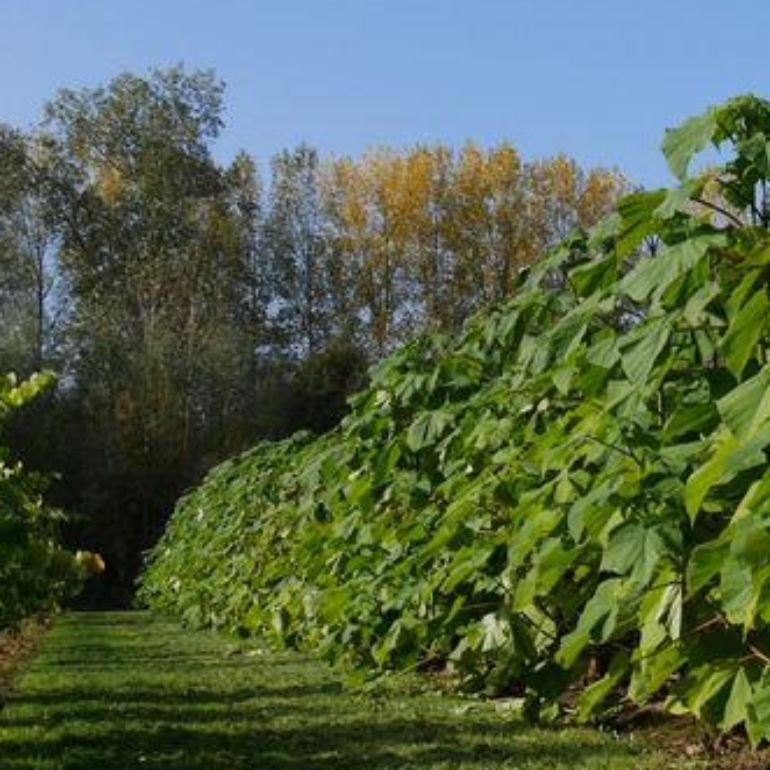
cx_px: 817
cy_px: 313
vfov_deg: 23.0
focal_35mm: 75
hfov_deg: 22.0
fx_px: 1887
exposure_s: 1/400
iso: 200
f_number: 8
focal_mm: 19
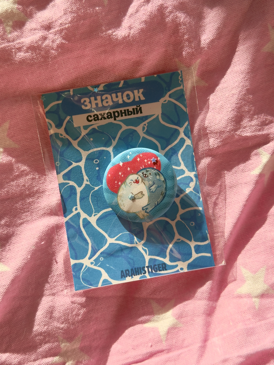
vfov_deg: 39.7
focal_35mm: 48
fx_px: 507
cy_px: 182
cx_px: 137
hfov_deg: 30.3
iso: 64
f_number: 1.78
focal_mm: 6.76
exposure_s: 1/2146
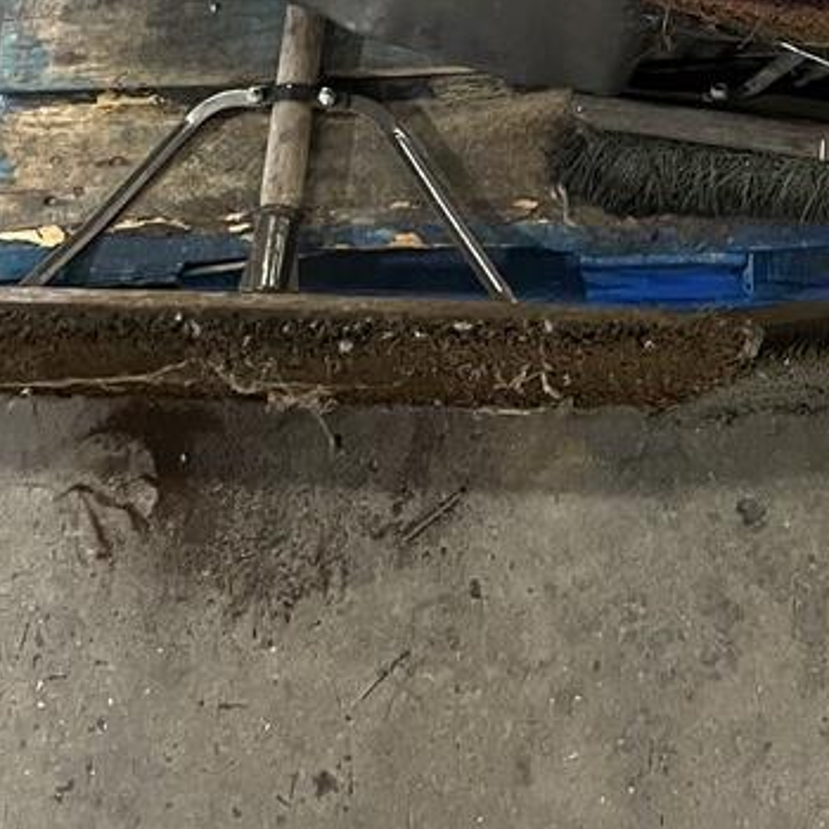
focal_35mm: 74
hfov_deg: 22.9
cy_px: -410
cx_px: 694
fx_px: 2005
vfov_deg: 20.2
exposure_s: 1/60
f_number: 1.6
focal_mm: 5.1
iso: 500
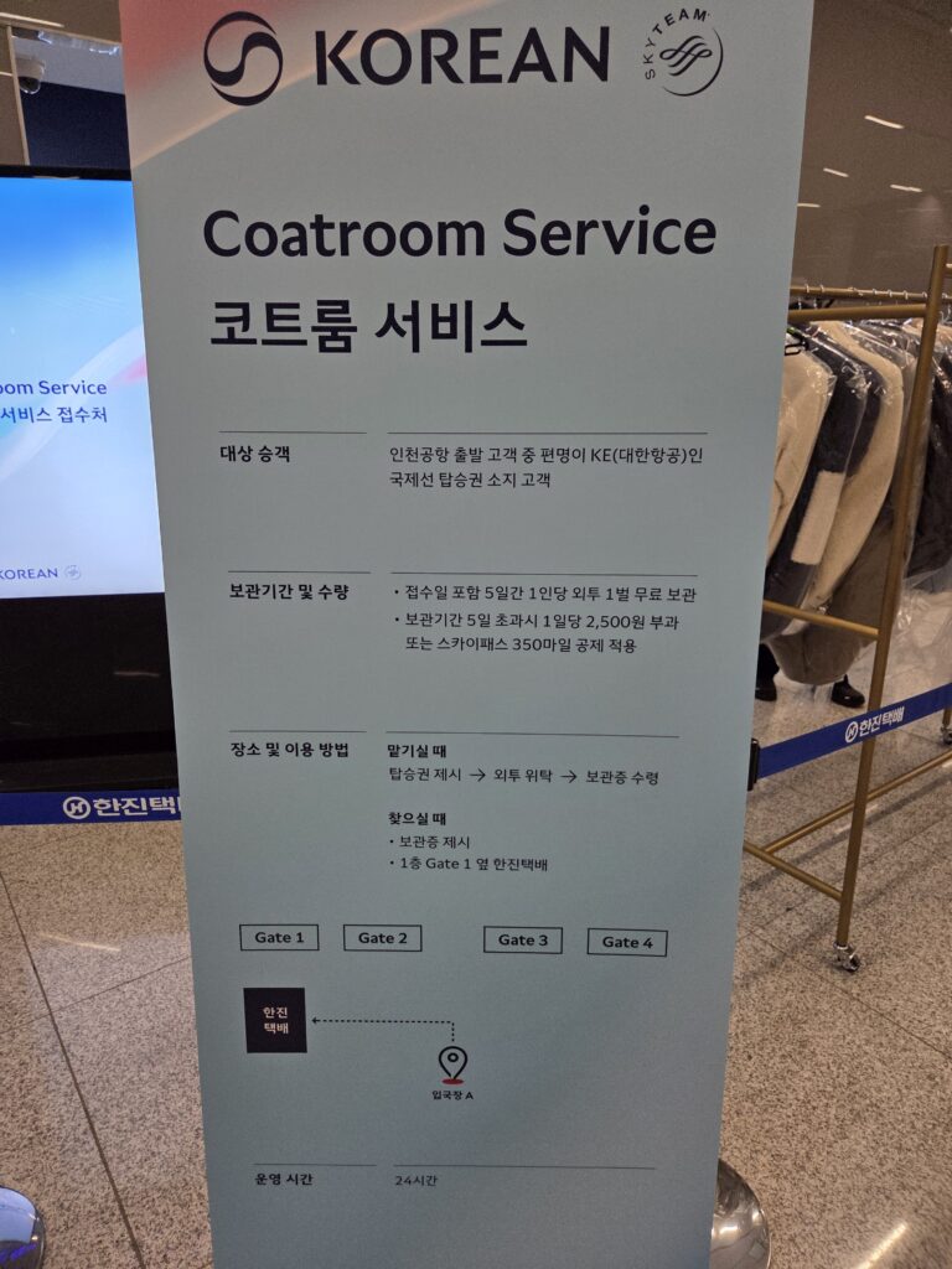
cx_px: 476
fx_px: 843
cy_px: 634
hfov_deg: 58.9
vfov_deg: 73.9
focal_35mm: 23
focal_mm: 5.4
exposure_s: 1/180
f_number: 1.8
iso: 200
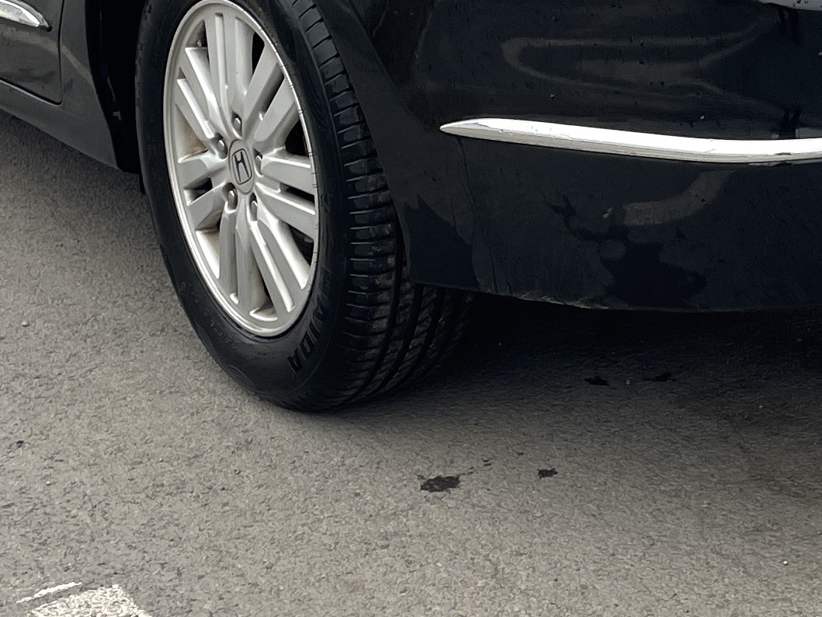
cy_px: 15
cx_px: 831
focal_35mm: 99
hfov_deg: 19.3
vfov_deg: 14.7
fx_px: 2351
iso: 40
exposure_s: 1/121
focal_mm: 4.2
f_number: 1.6
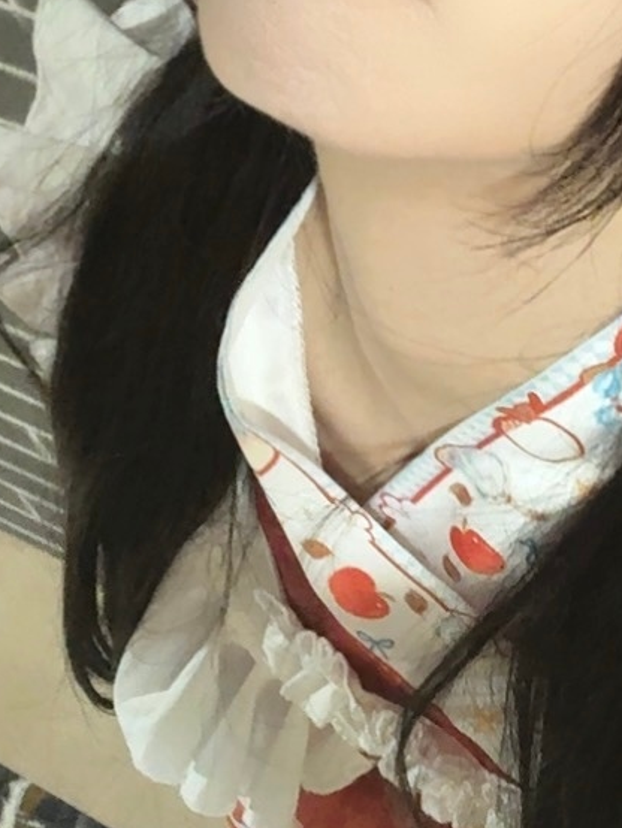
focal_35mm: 87
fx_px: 2083
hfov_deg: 16.9
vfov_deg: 22.3
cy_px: 239
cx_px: 464
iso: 500
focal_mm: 2.69
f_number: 1.9
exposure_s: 1/25
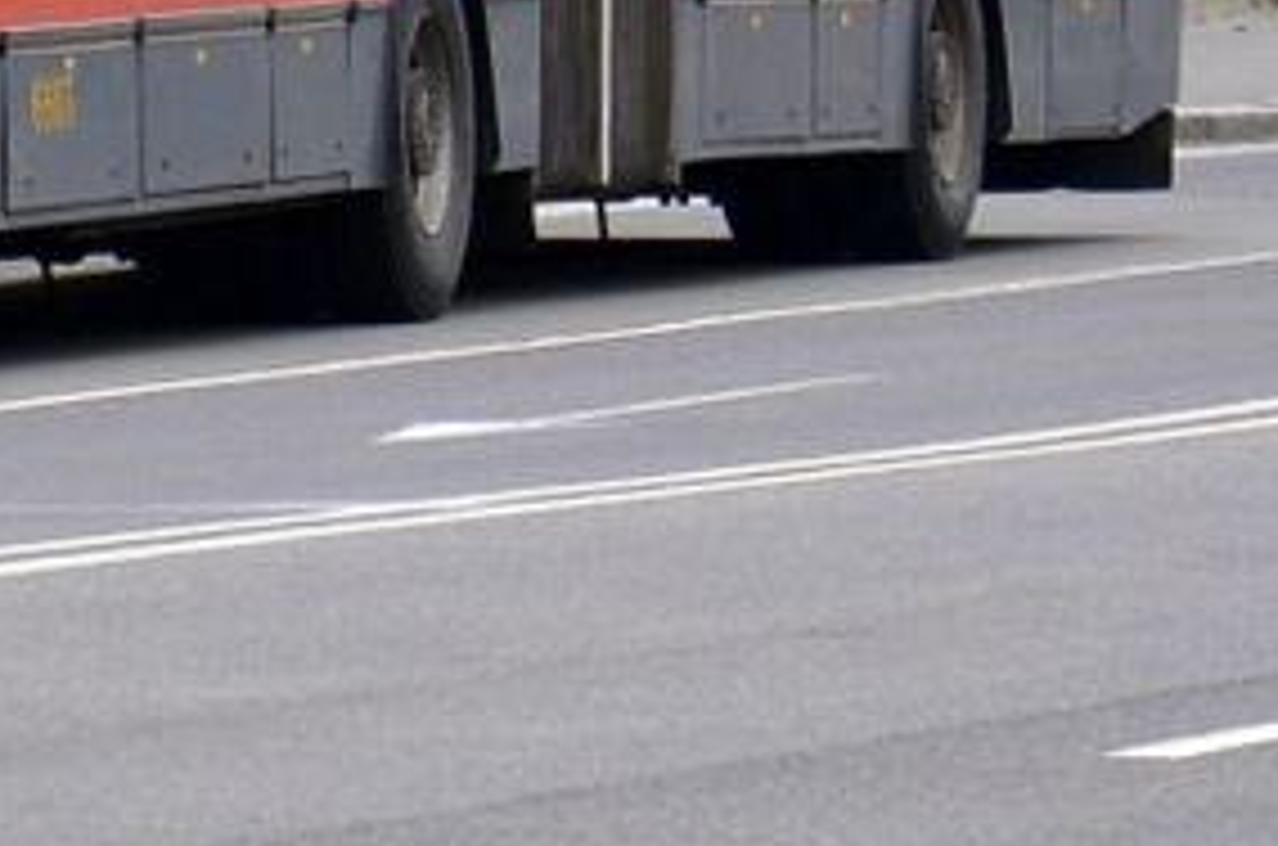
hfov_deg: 4.3
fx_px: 16829
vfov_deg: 2.9
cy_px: -914
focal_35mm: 475
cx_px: -270
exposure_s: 1/250
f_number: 5.3
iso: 400
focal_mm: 75
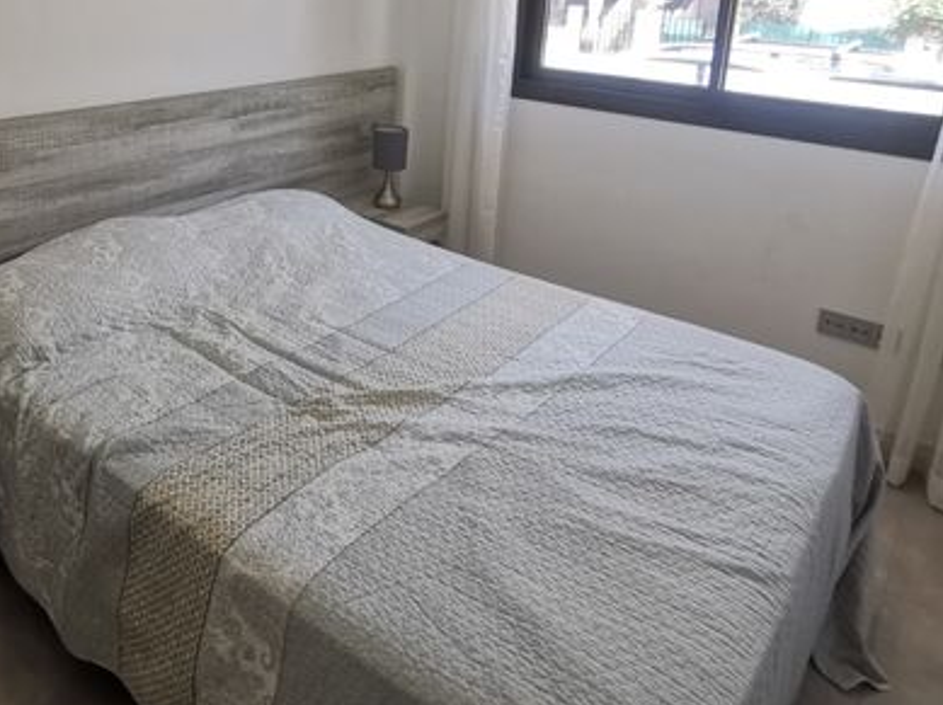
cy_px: 131
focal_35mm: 29
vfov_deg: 45.5
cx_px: 287
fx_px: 789
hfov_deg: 59.7
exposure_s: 1/50
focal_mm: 2.35
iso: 100
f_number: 2.2
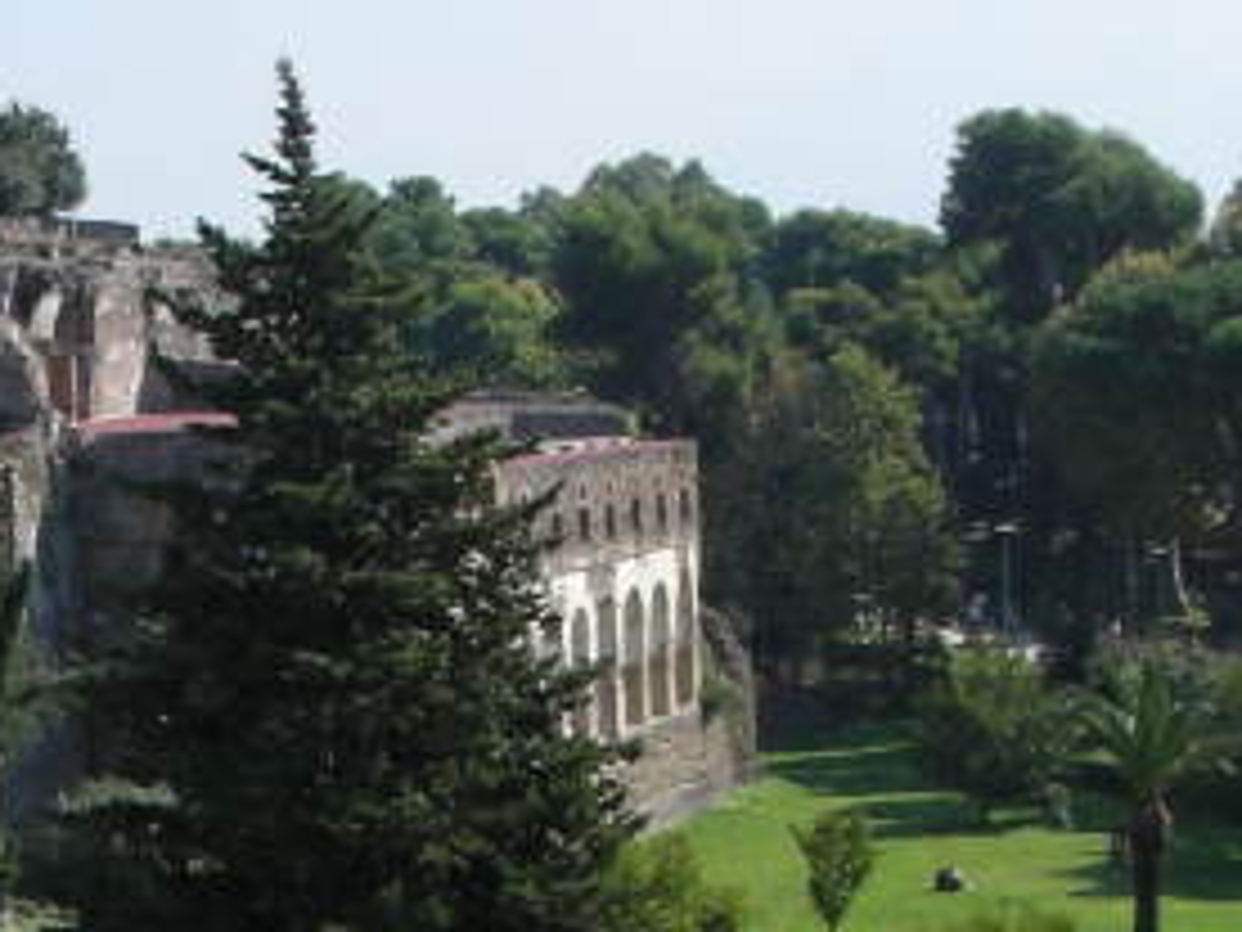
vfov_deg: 11.3
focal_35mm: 130
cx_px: 22
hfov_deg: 14.9
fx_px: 4664
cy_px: 1004
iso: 50
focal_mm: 5.8
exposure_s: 1/75
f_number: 8.5
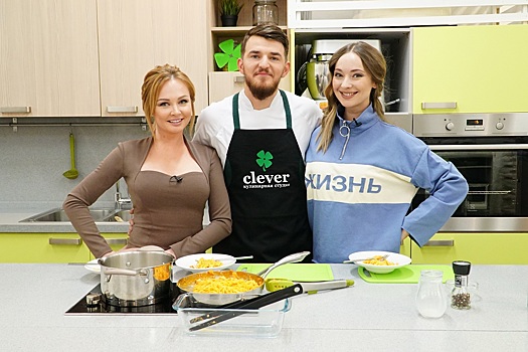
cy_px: 176
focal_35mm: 30
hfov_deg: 61.9
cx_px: 264
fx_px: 440
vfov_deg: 43.6
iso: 3200
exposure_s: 1/100
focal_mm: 20
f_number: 5
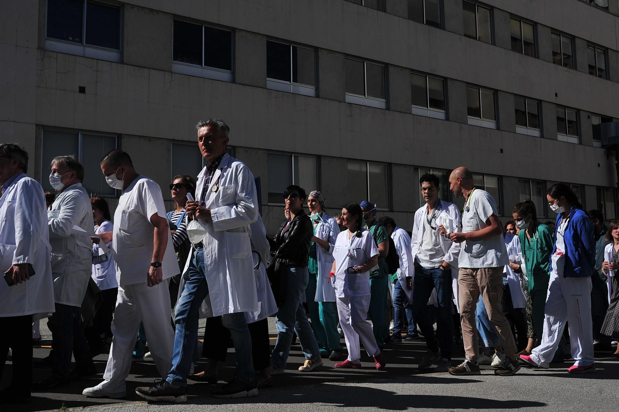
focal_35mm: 35
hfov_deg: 54.5
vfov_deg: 37.8
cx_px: 310
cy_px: 206
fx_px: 601
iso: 400
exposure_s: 1/3200
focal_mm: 35
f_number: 8
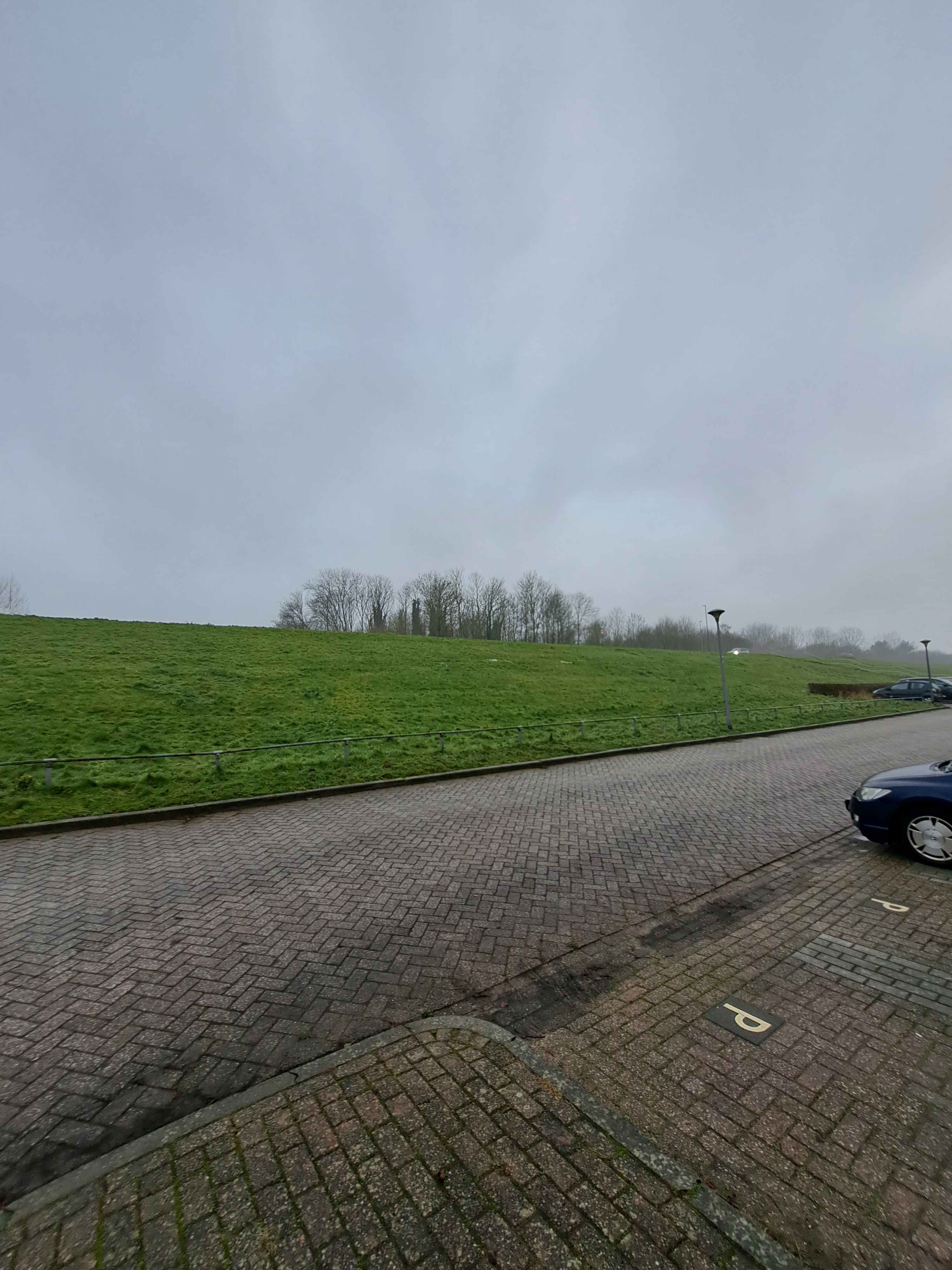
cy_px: 635
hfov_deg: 89.9
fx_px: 477
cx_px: 476
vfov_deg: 106.2
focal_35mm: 13
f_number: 2.2
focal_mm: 1.74
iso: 50
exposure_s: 1/100
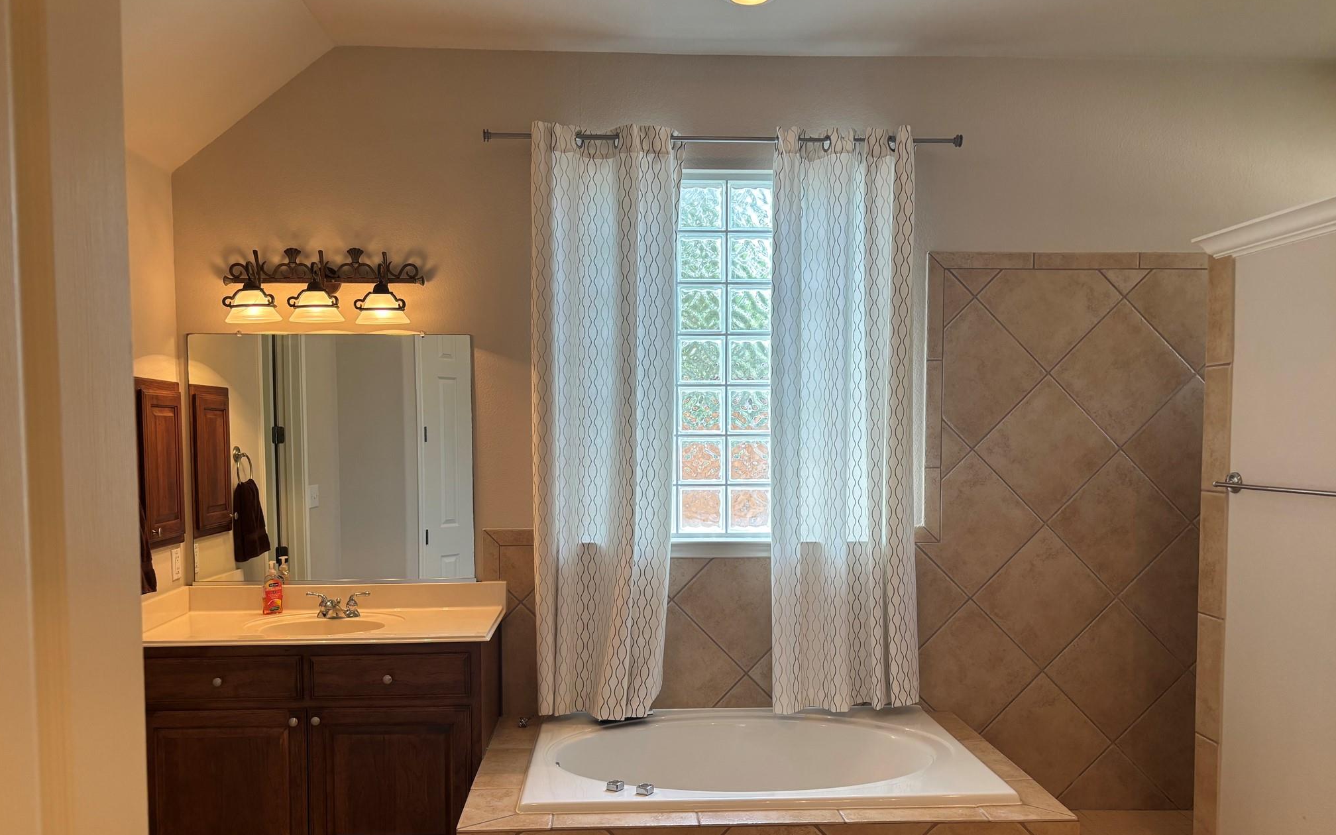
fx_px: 1019
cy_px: 490
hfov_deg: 66.5
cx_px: 661
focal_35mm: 28
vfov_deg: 44.4
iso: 80
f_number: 1.6
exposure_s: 1/120
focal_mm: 5.96
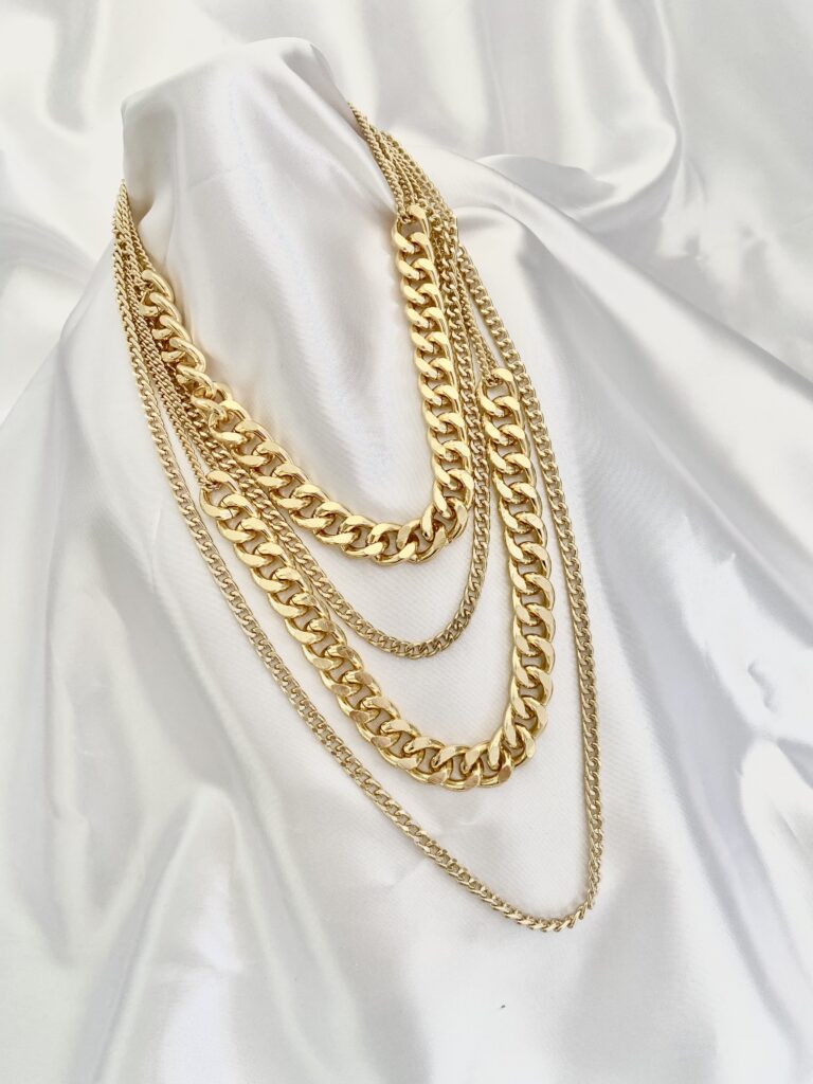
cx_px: 406
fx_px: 814
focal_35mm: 26
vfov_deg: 67.3
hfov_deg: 53.1
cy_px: 542
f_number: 1.8
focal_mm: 4.25
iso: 100
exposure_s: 1/121
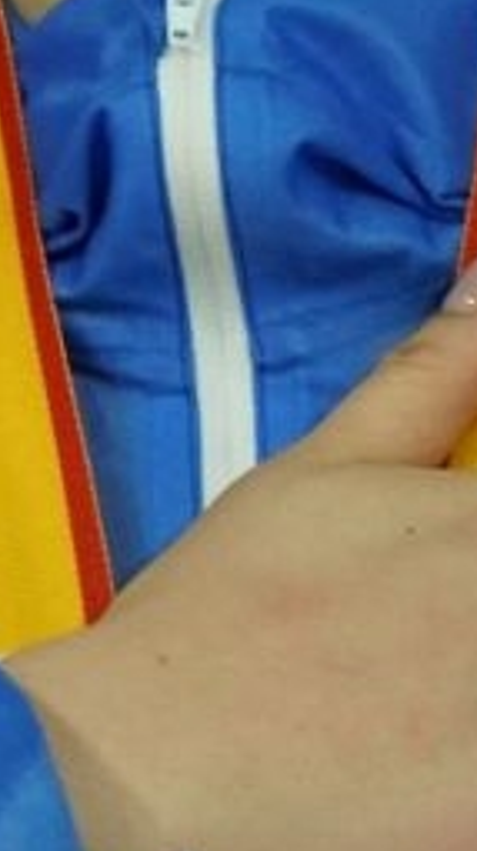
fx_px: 66735
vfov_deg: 0.7
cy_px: 224
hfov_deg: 0.4
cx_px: 300
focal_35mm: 2961
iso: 3200
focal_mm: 400
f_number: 2.8
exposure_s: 1/500
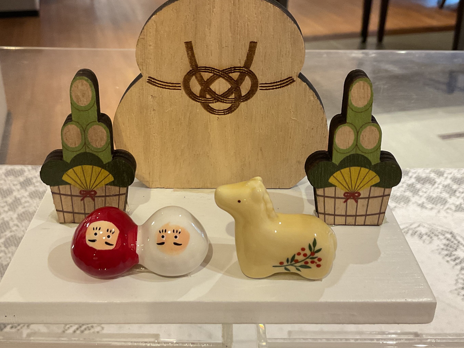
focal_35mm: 43
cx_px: 222
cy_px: 131
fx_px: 576
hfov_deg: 43.8
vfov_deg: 33.4
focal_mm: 3
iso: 125
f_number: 1.8
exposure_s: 1/60
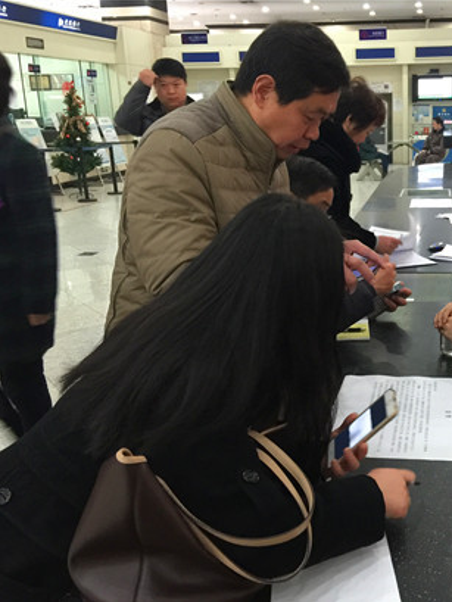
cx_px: 370
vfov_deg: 47.9
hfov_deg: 35.5
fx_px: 679
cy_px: 302
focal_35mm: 39
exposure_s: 1/8
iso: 160
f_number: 2.2
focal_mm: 4.15
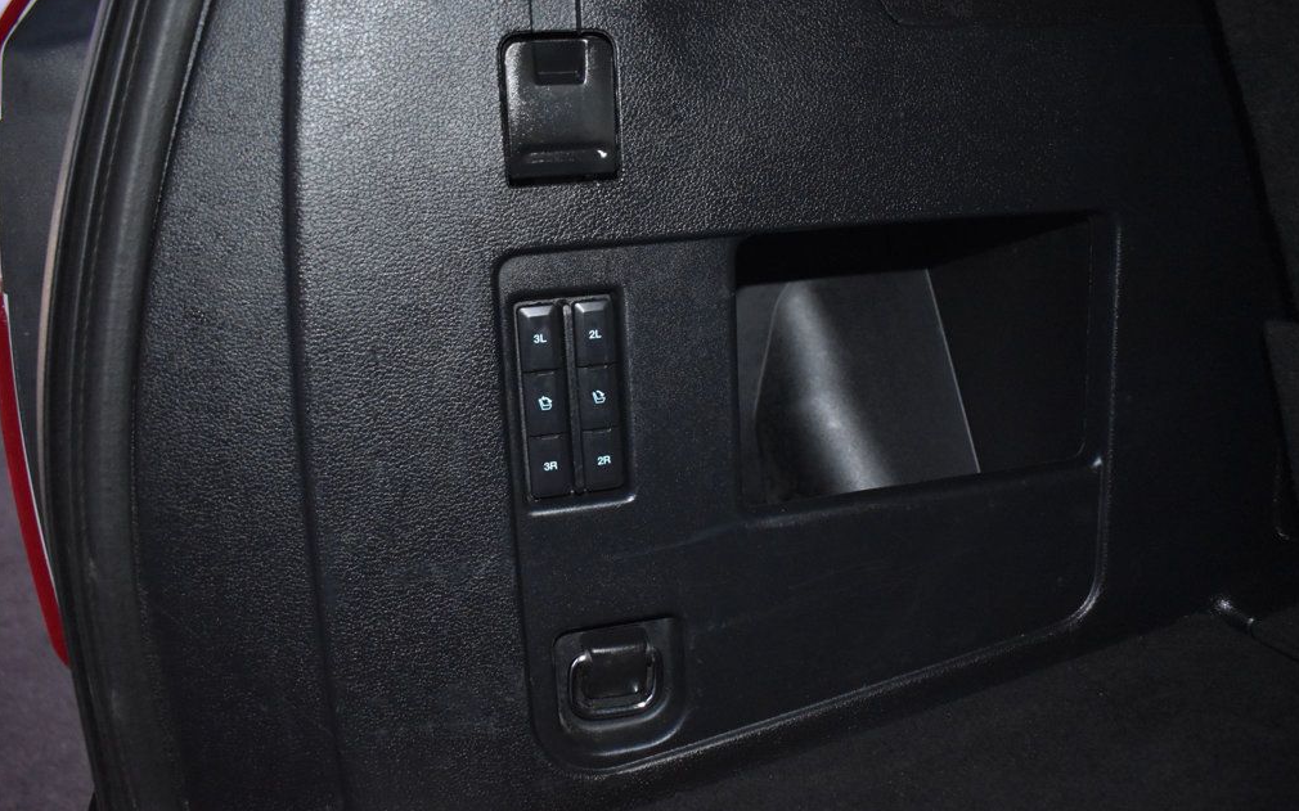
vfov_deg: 40.6
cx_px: 655
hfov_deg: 61.2
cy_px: 375
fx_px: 1097
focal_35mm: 31
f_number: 3.8
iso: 2800
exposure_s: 1/30
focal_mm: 20
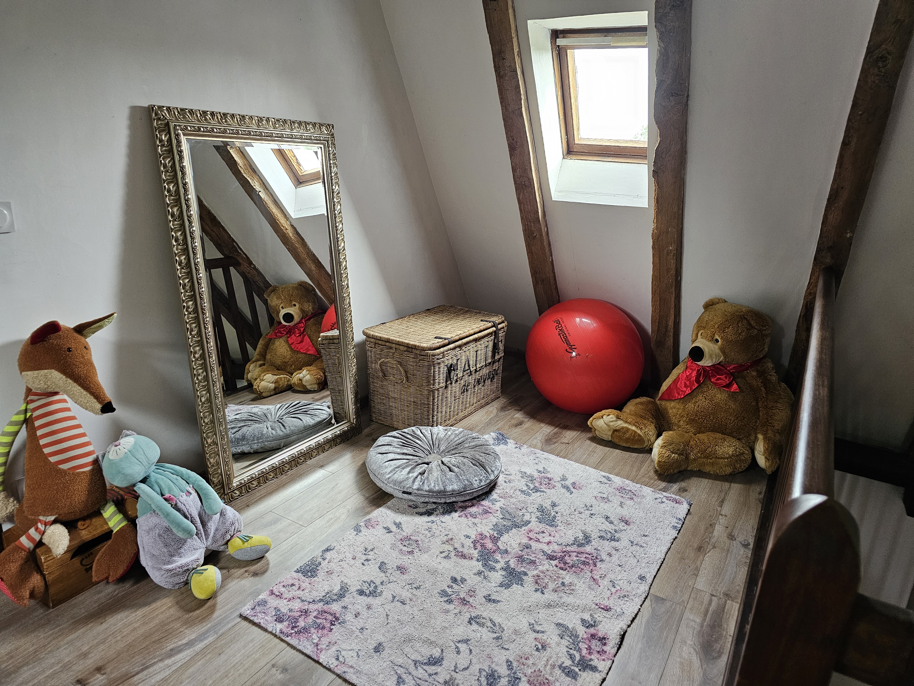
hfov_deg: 73.9
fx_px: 607
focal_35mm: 23
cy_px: 343
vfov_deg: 58.9
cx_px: 457
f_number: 1.7
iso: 400
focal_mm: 6.3
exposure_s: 1/100
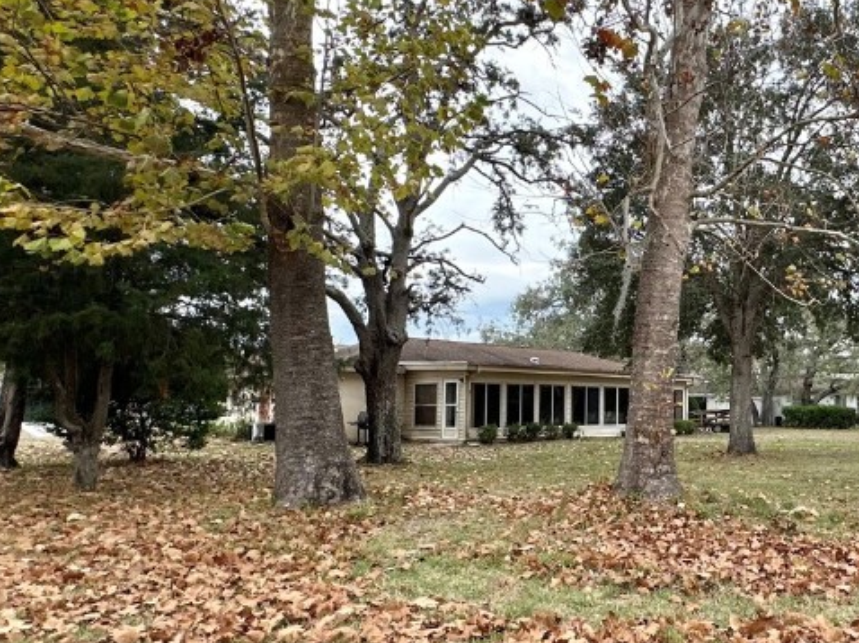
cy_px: 338
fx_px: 744
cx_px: 706
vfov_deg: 46.7
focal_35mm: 30
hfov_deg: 55.1
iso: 40
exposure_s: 1/443
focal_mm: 2.22
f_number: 2.2
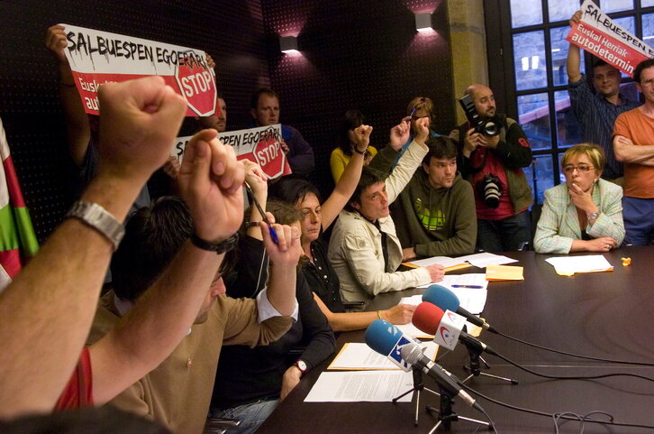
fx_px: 626
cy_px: 217
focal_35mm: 34
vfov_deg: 38.2
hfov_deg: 55.2
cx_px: 327
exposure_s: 1/80
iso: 640
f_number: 4.5
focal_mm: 23
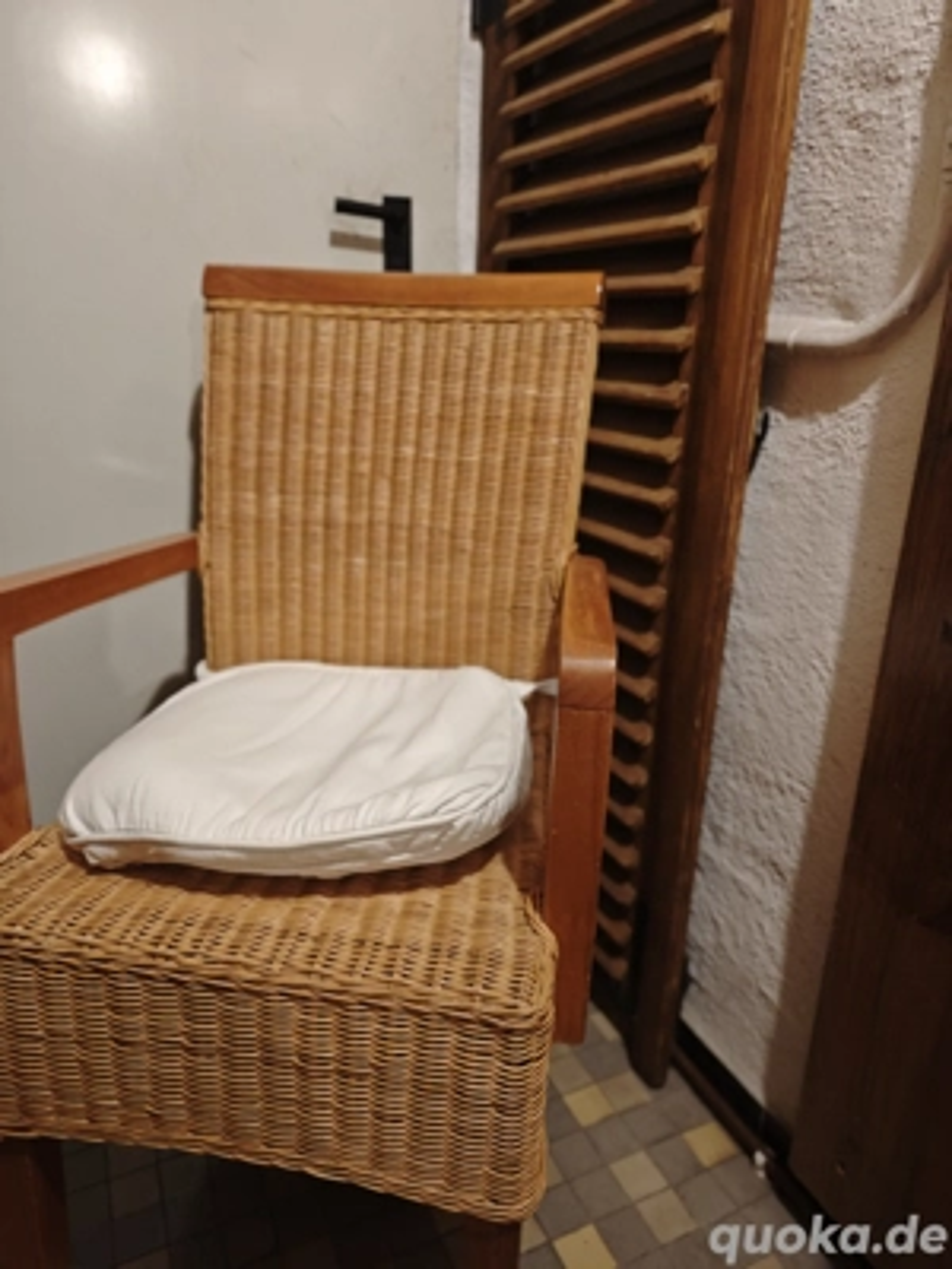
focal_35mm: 23
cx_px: 476
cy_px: 634
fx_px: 843
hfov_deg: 58.9
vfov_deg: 73.9
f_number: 1.63
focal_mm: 8.72
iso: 1000
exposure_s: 1/33.3
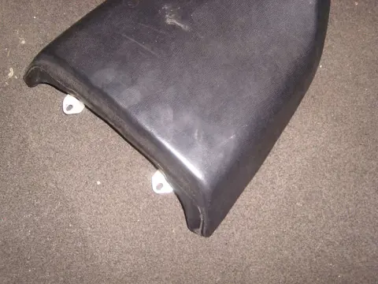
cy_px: 142
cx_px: 189
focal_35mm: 35
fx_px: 382
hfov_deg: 52.6
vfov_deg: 40.7
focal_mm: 5.8
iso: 50
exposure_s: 1/30
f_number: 2.8
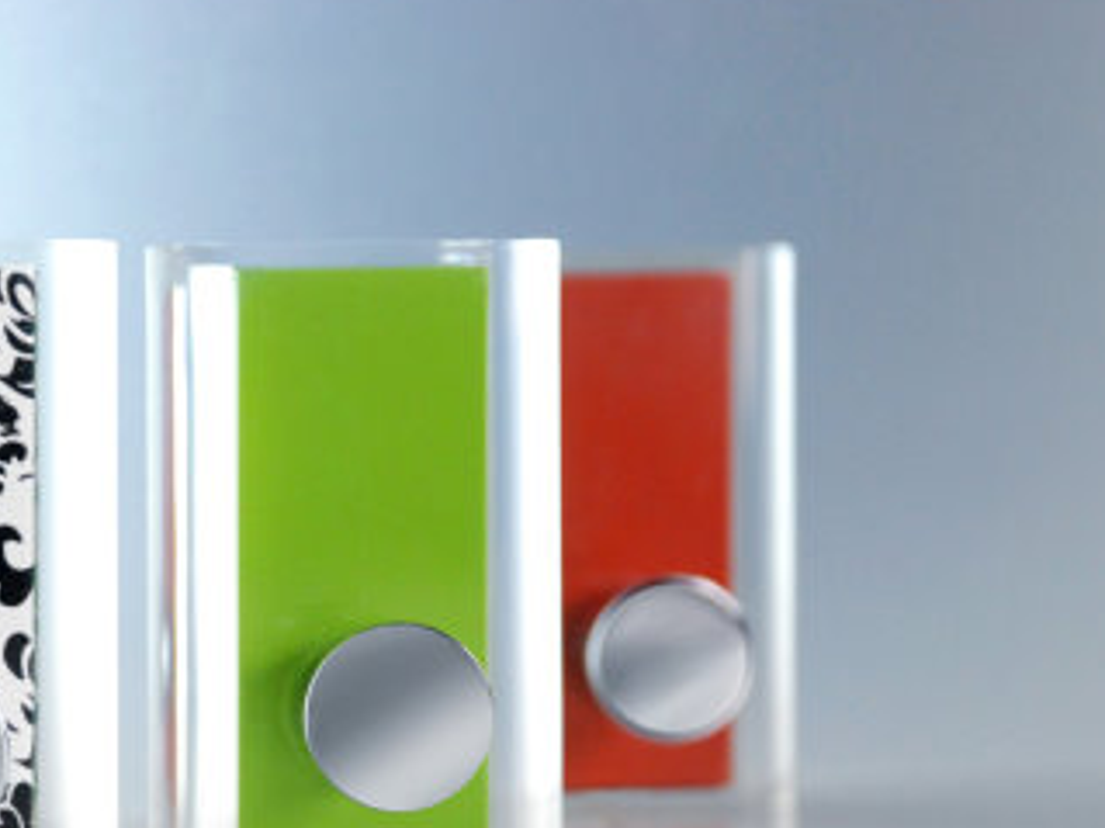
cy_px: 556
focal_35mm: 170
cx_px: 274
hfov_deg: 11.6
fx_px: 5417
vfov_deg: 8.7
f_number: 5.6
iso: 1600
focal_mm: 75
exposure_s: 1/400
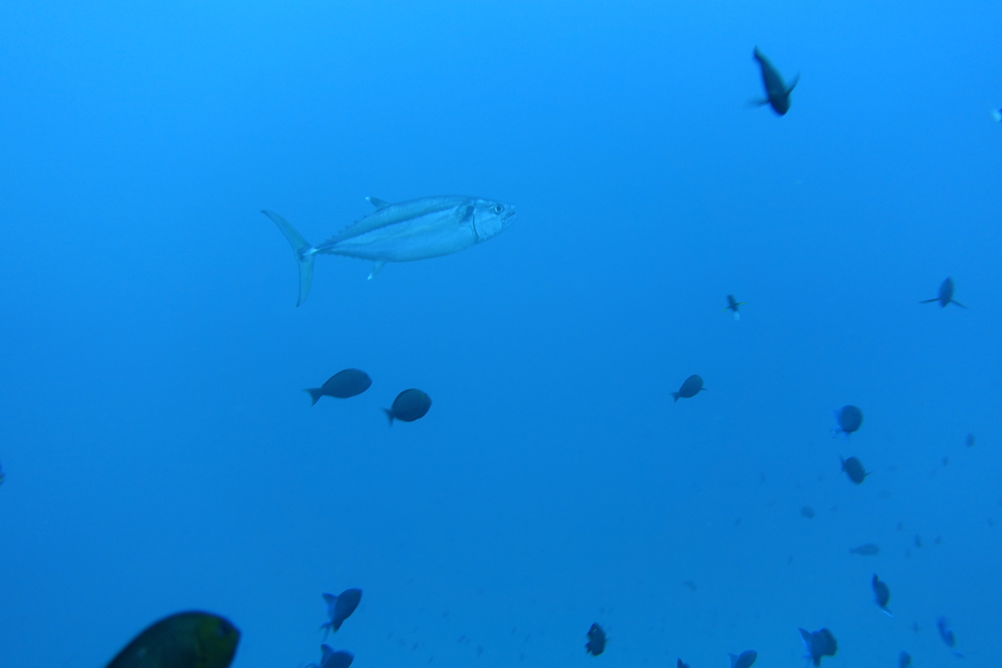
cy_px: 334
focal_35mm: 26
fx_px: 724
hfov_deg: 69.4
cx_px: 501
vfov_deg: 49.5
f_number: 2.8
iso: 125
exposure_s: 1/50
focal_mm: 9.47
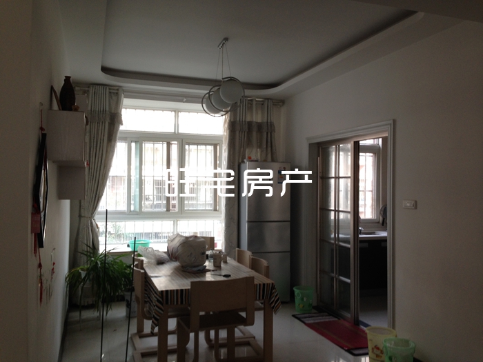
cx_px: 242
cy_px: 181
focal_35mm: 33
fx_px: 460
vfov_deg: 42.9
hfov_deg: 55.4
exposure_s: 1/40
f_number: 2.4
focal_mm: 4.12
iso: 64
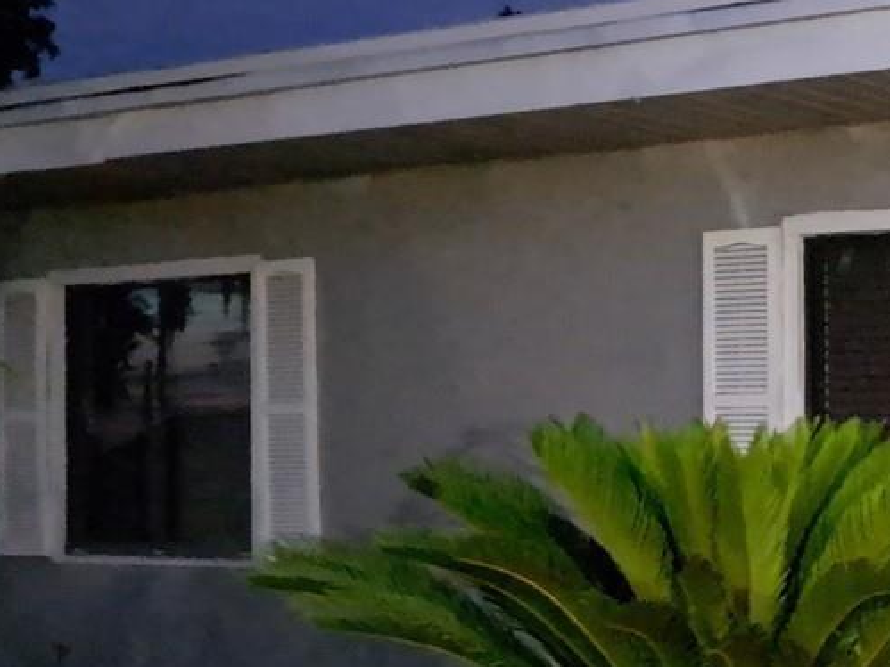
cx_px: 1188
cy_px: 514
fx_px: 1979
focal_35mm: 77
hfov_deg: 22.4
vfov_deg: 19.0
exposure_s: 1/4
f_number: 1.8
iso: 4000
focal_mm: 5.23
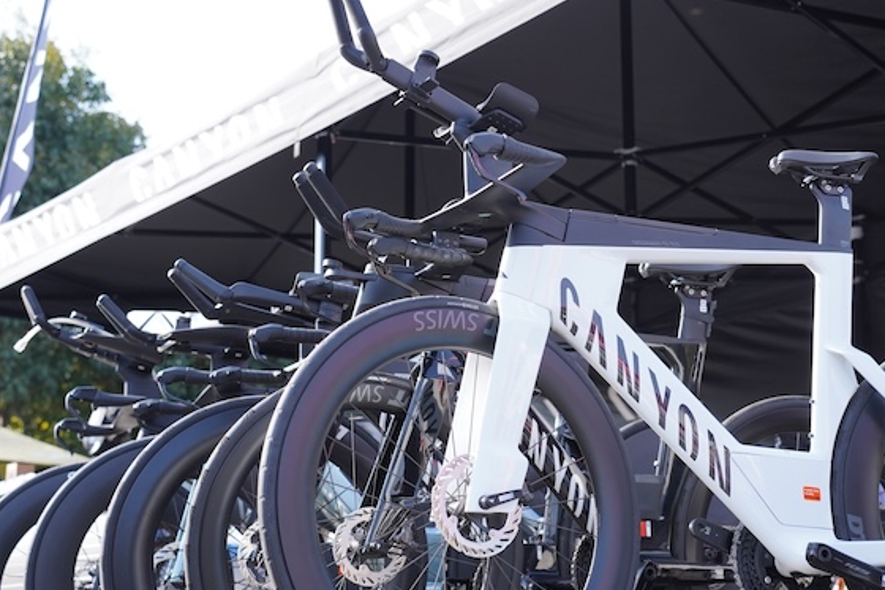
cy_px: 366
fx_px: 1474
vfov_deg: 22.6
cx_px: 528
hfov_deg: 33.3
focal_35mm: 60
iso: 400
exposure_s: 1/800
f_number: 4
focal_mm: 42
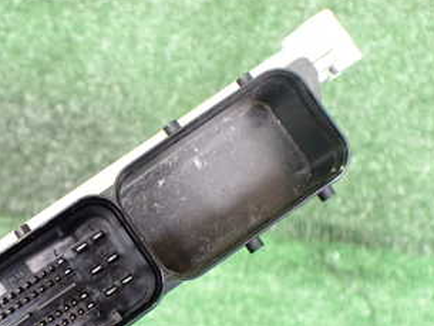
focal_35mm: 59
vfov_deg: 24.6
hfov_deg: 31.8
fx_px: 740
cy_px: 243
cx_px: 83
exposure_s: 1/30
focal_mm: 5.4
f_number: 2.3
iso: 1000
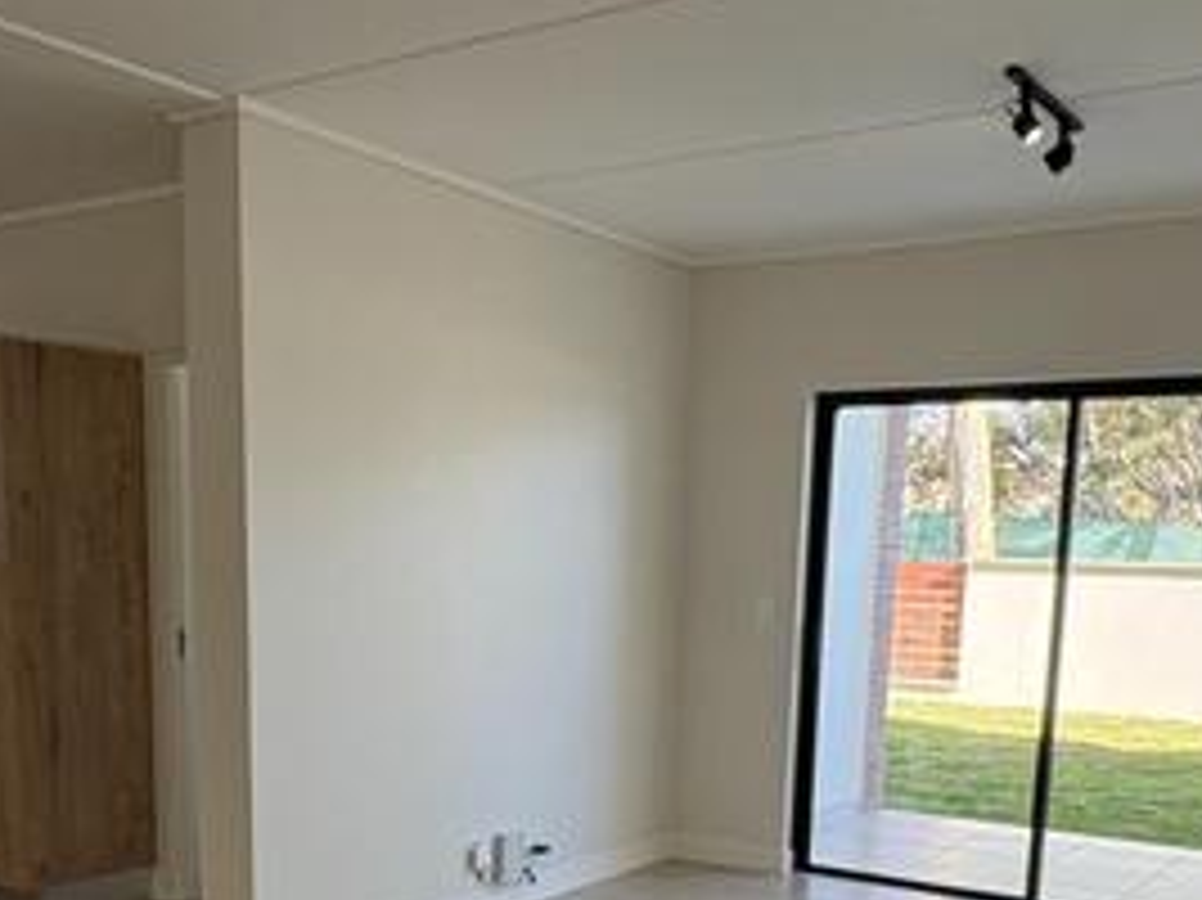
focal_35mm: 42
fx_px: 1458
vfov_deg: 32.4
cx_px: 545
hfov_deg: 44.8
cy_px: 832
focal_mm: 2.22
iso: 64
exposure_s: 1/144
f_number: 2.2
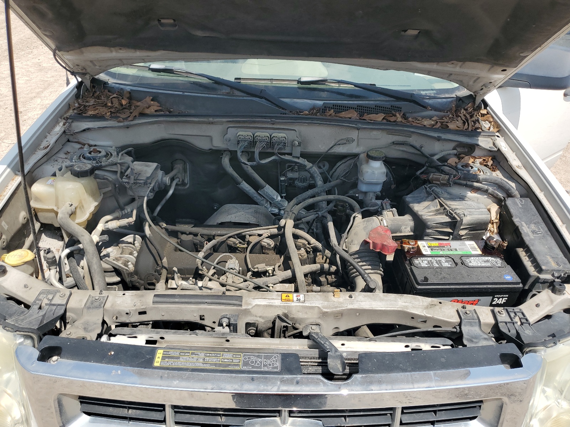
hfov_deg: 67.3
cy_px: 214
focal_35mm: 26
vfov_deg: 53.1
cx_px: 285
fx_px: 428
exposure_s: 1/3333
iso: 50
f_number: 1.5
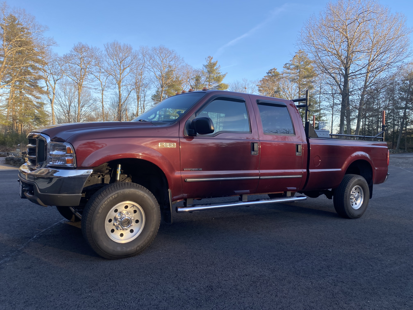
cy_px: 155
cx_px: 206
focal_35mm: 26
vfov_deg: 53.1
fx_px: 310
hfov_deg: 67.3
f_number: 1.8
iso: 32
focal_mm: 4.25
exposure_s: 1/531
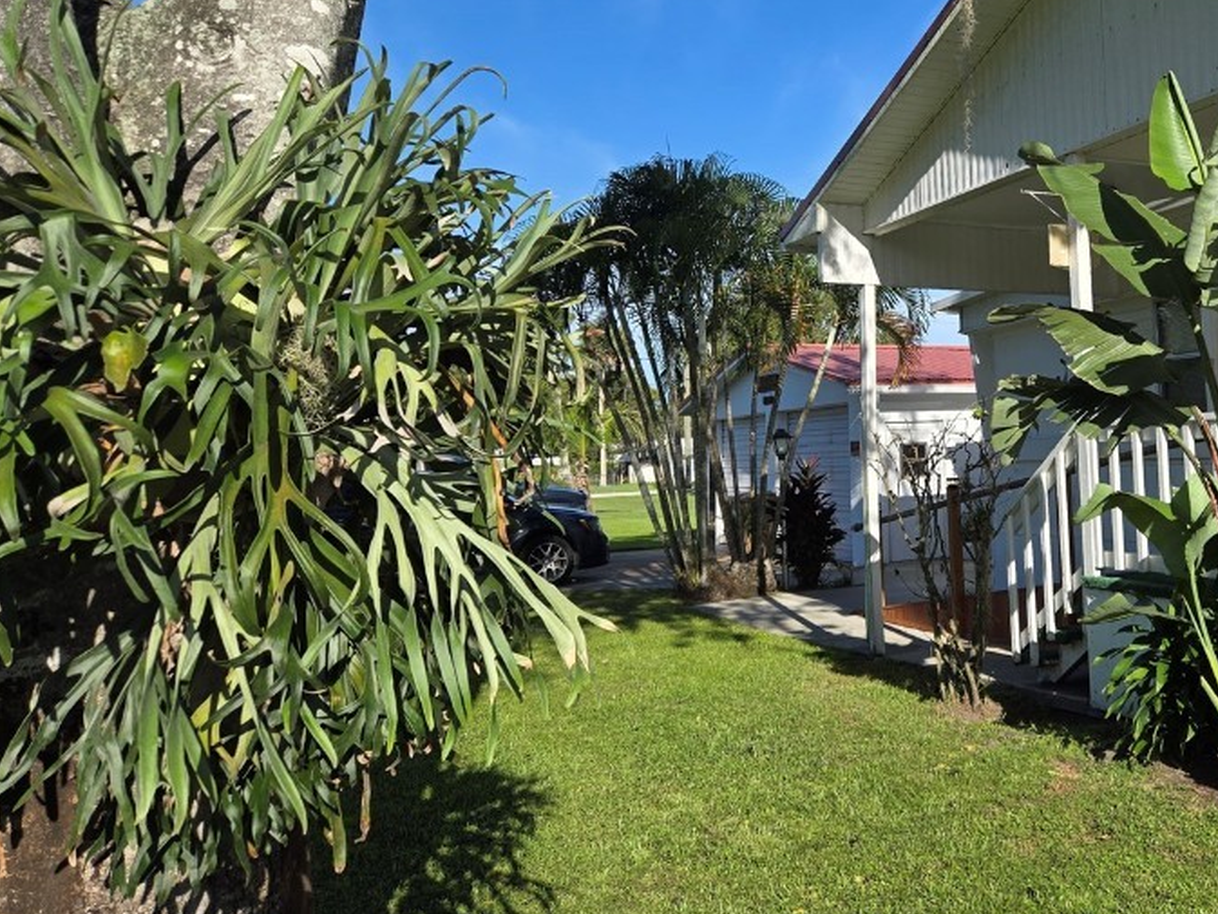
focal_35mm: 35
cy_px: 328
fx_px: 1232
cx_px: 919
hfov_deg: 50.4
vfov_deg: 40.4
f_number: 1.8
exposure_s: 1/1746
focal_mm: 5.4
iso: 25
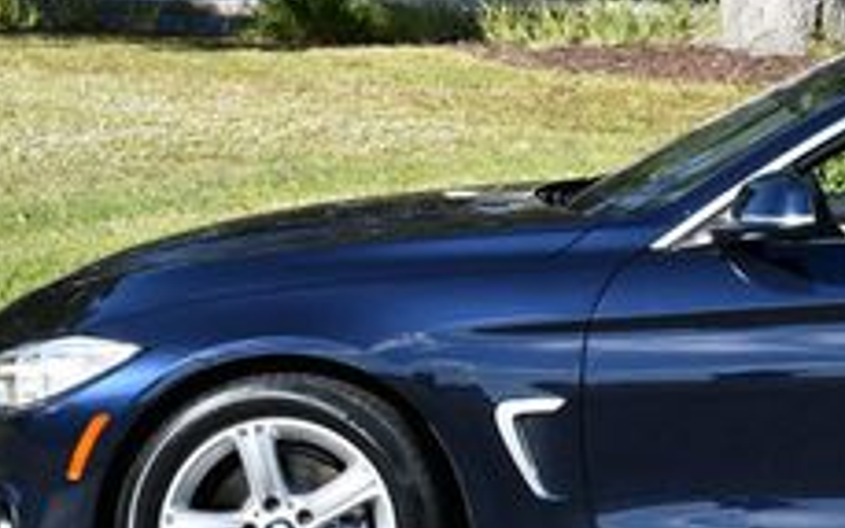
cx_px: 1044
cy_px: 59
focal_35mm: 171
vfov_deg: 7.6
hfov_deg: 12.0
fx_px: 3937
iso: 110
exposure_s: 1/250
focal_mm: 30
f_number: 8
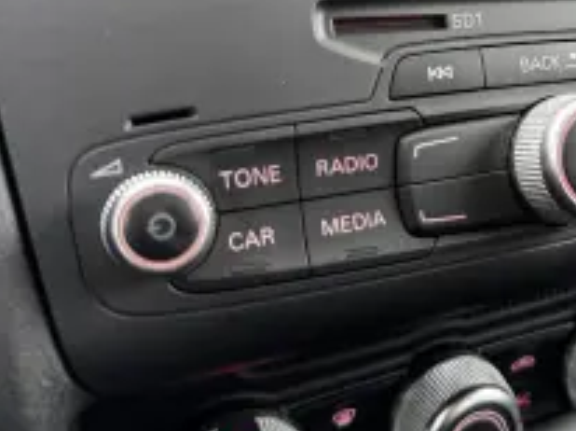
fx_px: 698
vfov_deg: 33.8
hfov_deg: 42.9
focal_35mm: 42
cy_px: 129
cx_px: 456
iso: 200
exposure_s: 1/121
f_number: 1.78
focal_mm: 6.76
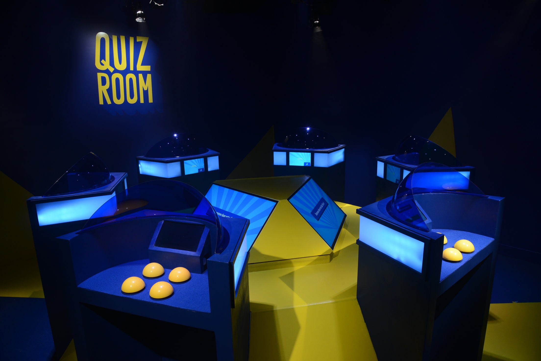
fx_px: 361
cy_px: 180
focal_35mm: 24
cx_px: 270
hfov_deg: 73.7
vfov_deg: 53.2
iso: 400
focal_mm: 24
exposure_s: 1/4
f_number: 11
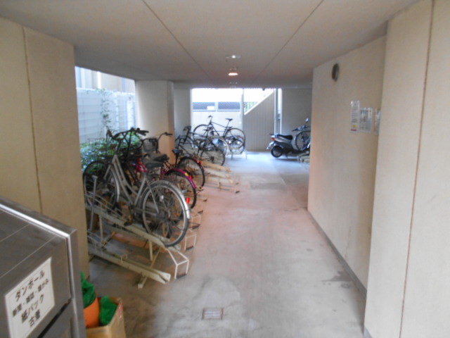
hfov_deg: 67.3
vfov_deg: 53.1
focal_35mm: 26
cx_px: 225
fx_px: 338
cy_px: 169
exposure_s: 1/10
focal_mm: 4.6
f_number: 3.2
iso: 400
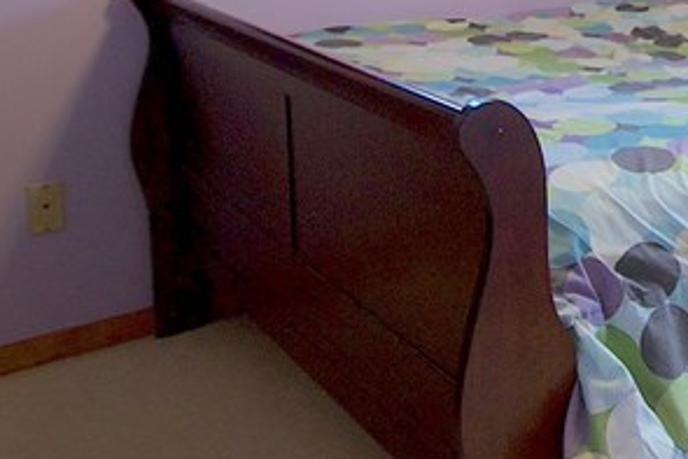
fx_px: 1052
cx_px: 754
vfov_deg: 23.0
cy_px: -63
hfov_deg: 32.0
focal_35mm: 55
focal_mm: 10
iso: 200
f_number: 3.5
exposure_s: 1/50
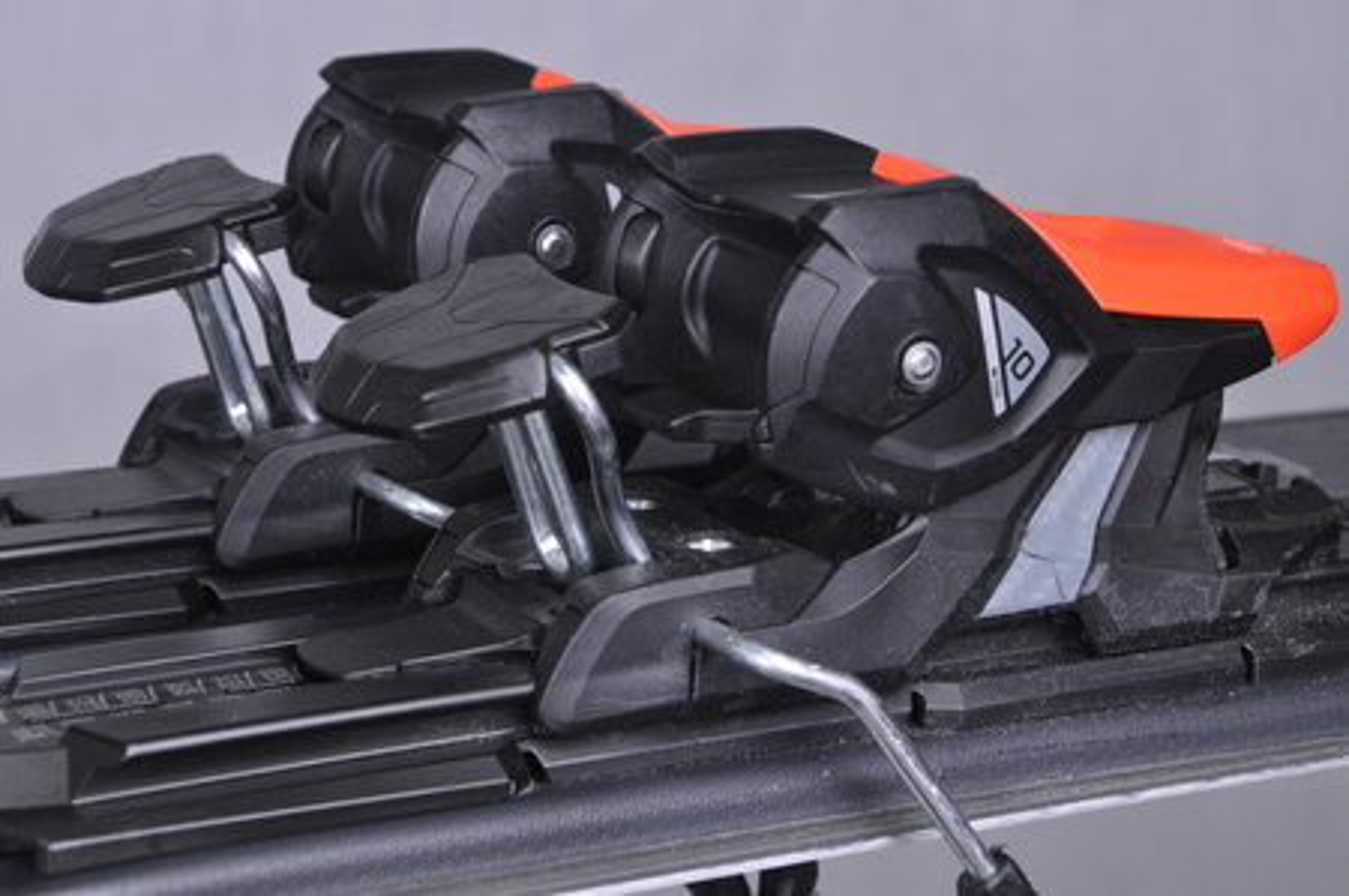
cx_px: 674
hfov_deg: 18.2
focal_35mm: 112
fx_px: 4211
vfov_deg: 12.2
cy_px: 448
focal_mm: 75
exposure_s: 1/125
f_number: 9.5
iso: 3200
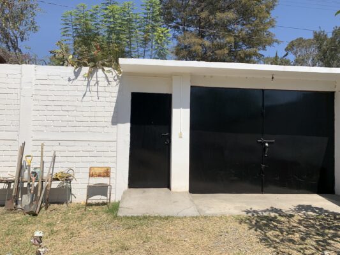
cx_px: 170
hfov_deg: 67.3
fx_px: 255
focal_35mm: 26
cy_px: 128
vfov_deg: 53.1
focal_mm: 4.25
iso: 25
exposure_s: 1/4274
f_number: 1.8
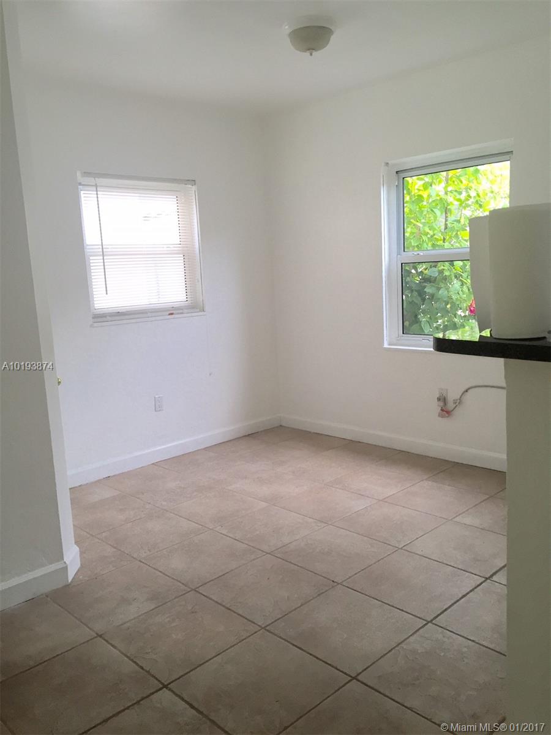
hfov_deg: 48.2
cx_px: 276
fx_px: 615
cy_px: 368
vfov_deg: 61.7
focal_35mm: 29
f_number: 2.2
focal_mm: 4.15
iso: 32
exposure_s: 1/40
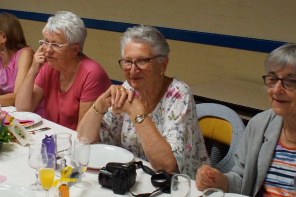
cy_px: 64
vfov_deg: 21.2
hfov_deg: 31.4
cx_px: 127
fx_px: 526
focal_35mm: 64
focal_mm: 26
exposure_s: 1/125
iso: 1600
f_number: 4.5
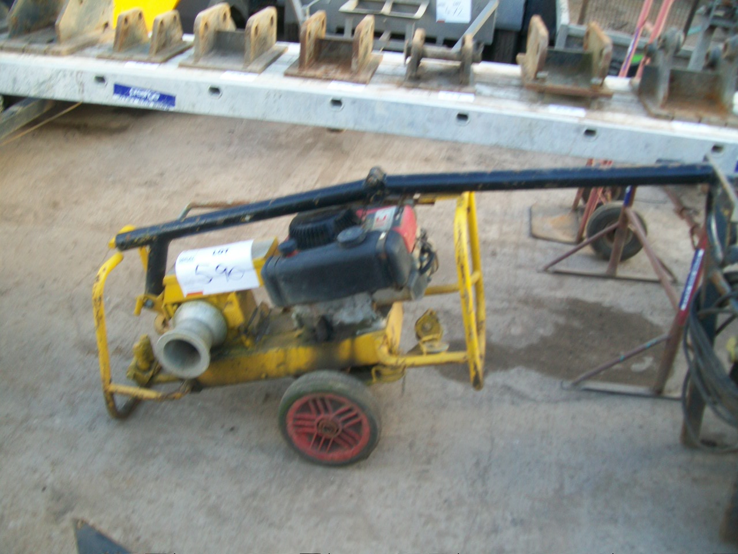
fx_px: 725
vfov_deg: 41.8
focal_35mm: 34
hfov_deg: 54.0
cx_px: 369
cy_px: 277
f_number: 2.7
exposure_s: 1/60
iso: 64
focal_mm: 6.1
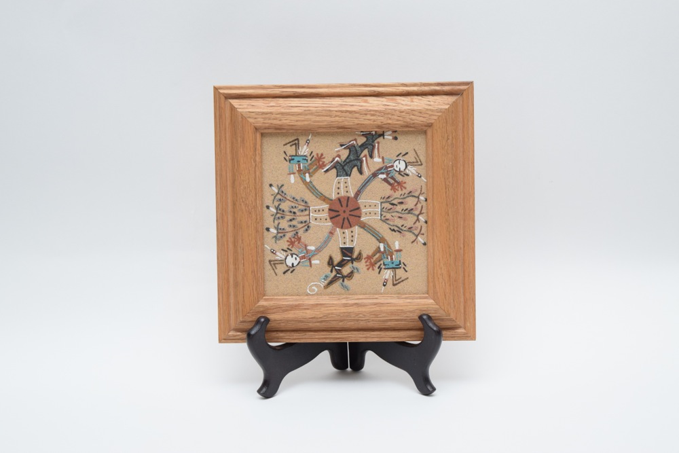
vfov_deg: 16.6
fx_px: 1556
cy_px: 226
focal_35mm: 82
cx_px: 340
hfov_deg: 24.6
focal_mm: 55
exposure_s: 1/60
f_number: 5.6
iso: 1100
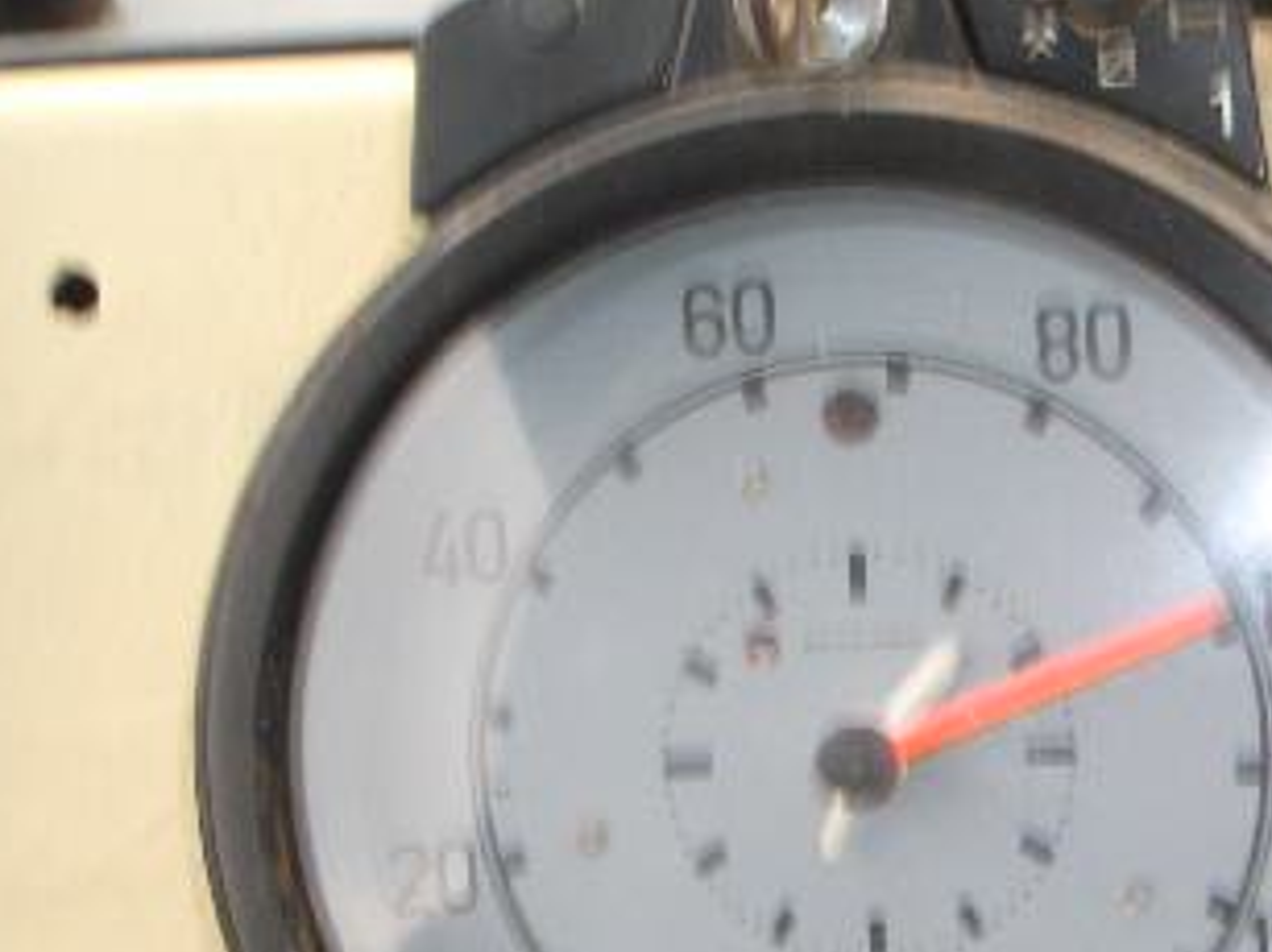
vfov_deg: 19.5
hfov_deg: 24.8
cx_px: 1272
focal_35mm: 75
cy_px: 720
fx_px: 2755
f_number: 4
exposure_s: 1/80
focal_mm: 4.8
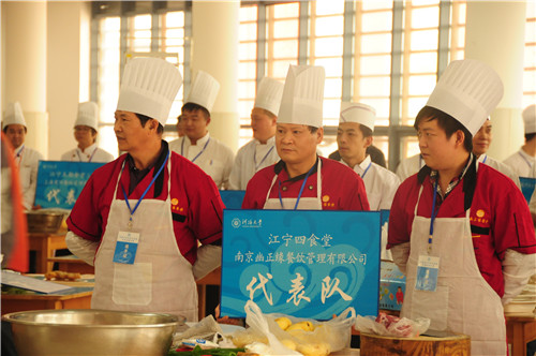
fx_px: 2119
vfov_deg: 9.6
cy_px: 178
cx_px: 268
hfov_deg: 14.4
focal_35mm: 142
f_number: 5.3
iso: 800
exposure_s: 1/20
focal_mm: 95
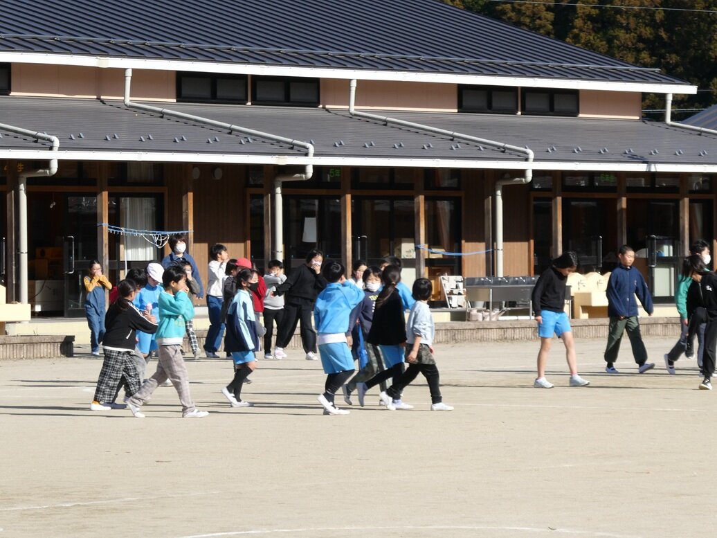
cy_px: 269
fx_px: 4143
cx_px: 358
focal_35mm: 200
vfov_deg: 7.4
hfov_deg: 9.9
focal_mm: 35.8
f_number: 5.6
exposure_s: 1/320
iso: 80
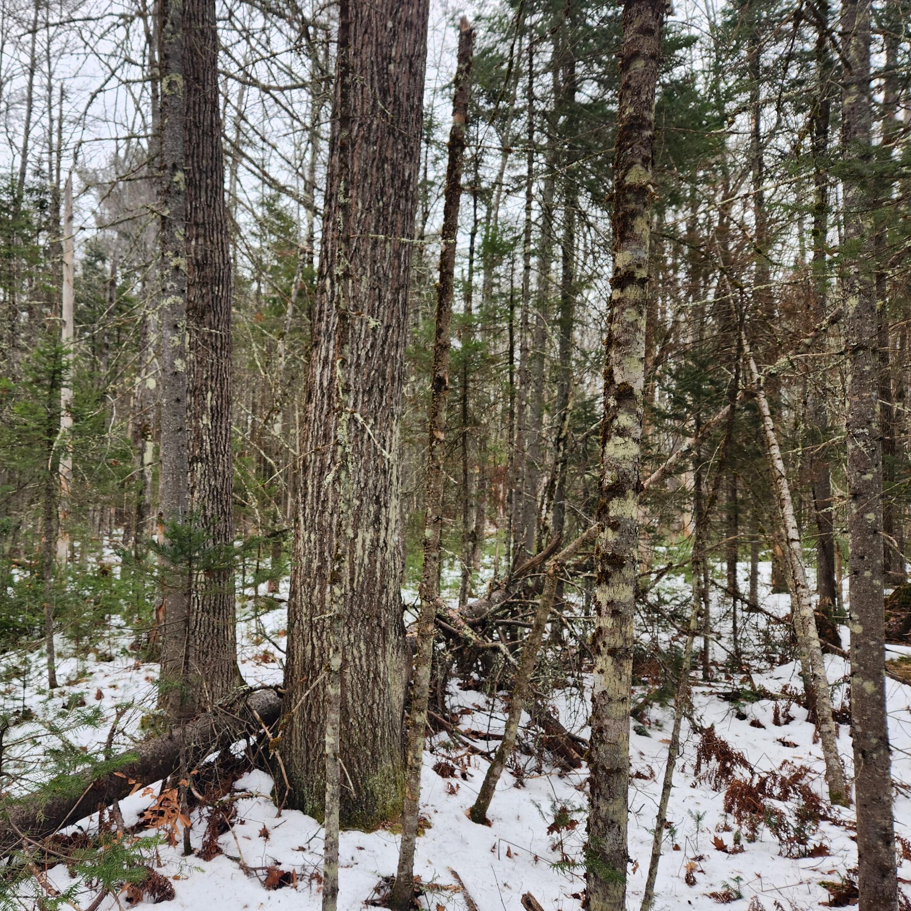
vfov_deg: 57.3
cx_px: 305
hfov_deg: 56.1
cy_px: 444
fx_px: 834
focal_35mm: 28
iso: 25
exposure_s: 1/180
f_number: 1.8
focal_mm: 5.4
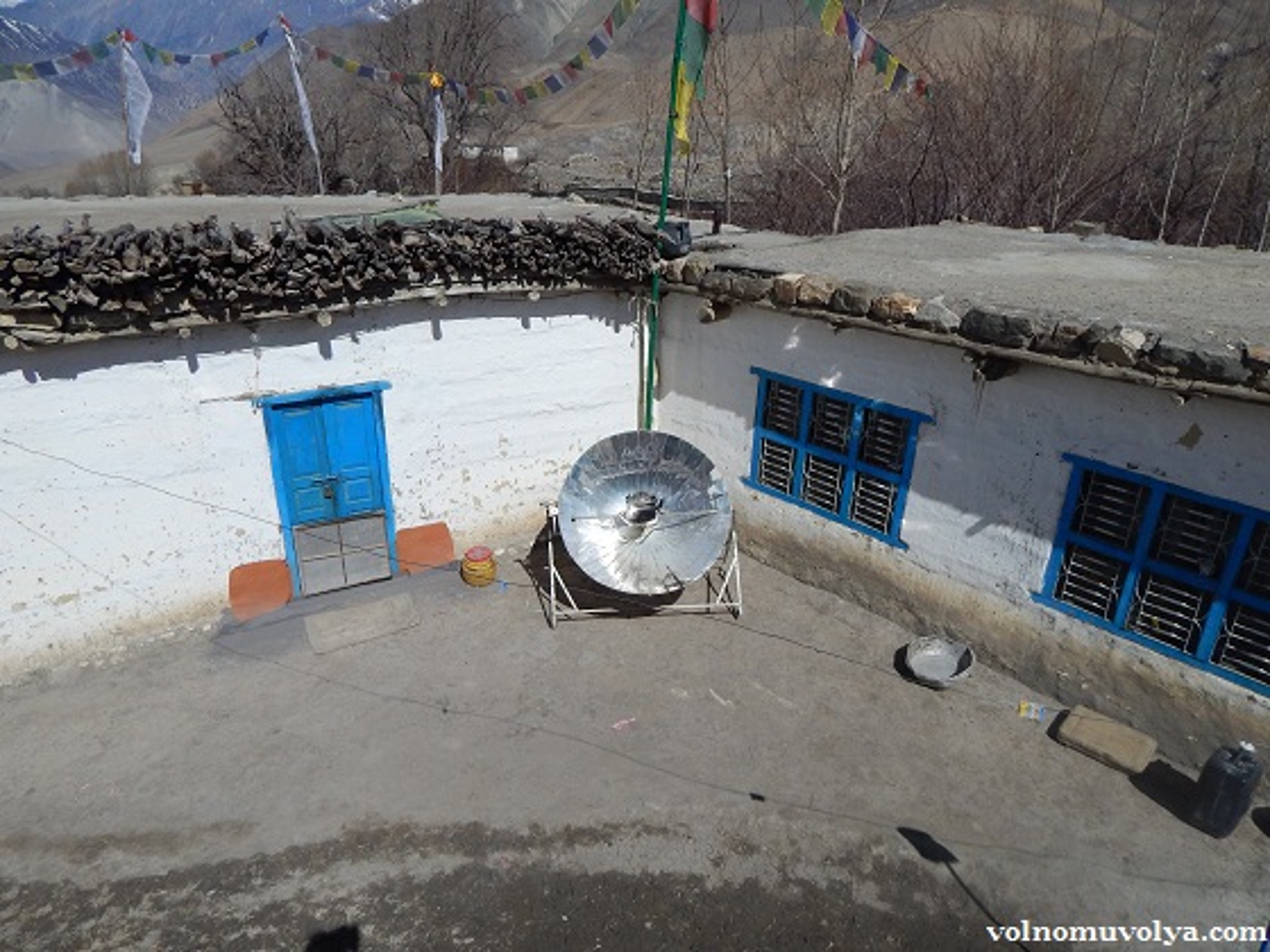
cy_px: 476
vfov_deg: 58.9
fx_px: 844
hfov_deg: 73.9
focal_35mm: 23
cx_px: 635
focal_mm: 4
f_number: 6
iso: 125
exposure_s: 1/1000
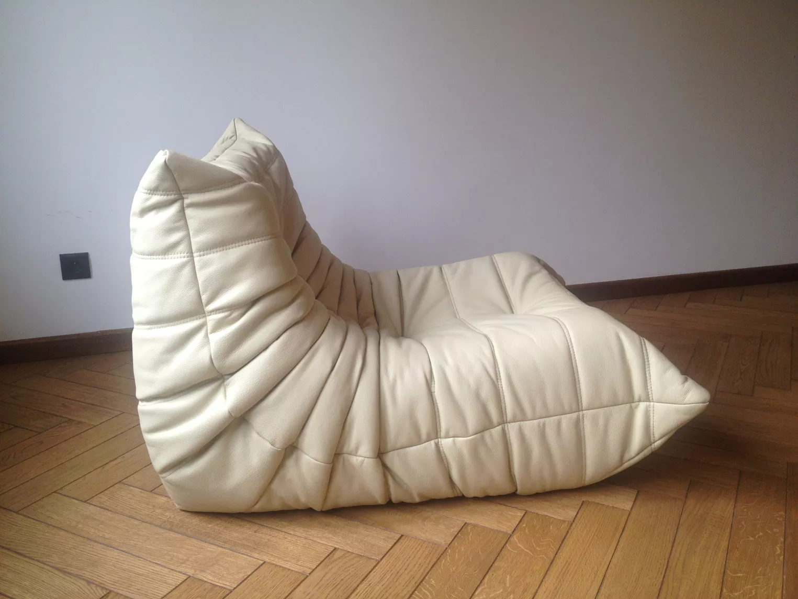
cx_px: 399
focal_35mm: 35
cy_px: 300
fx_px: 807
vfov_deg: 40.7
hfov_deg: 52.6
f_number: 2.4
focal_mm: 4.28
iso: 64
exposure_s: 1/60
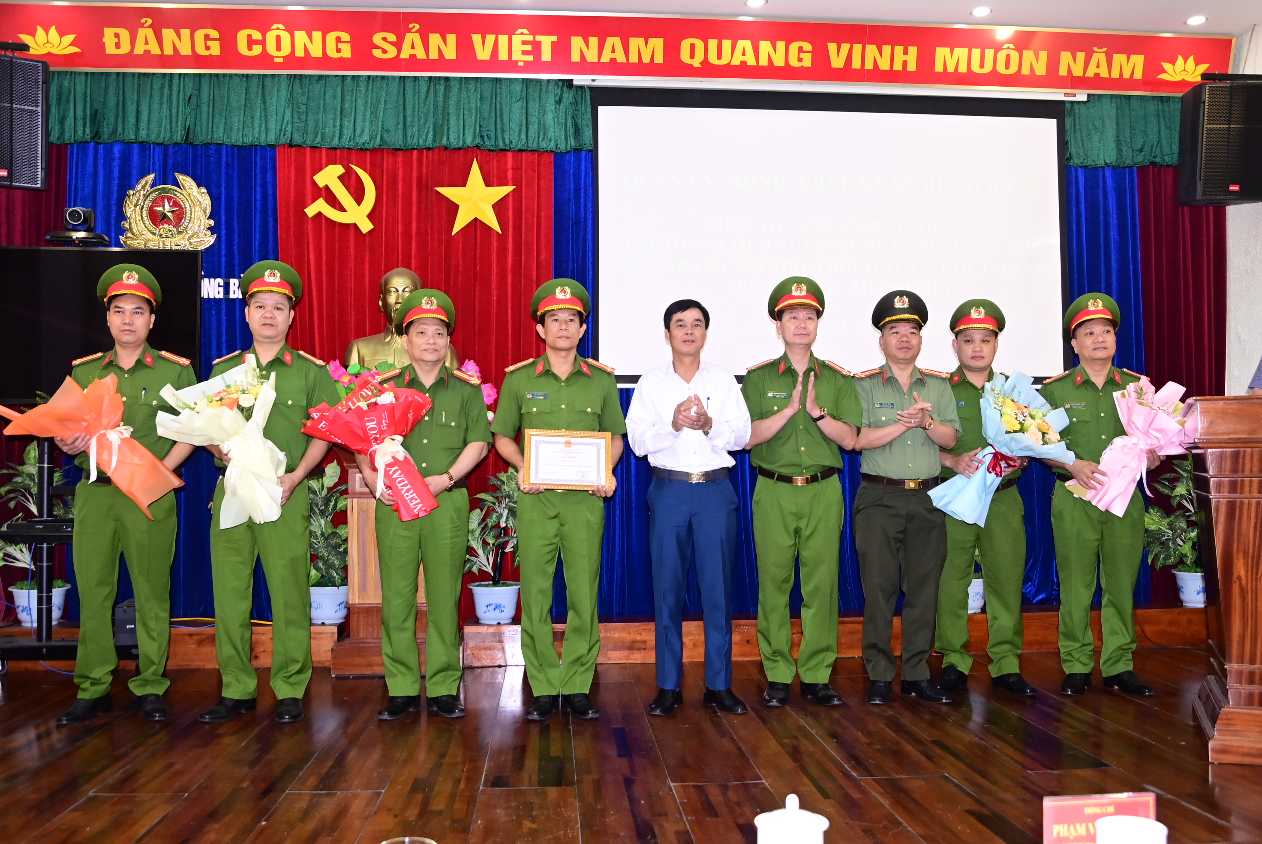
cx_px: 631
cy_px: 422
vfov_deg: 42.4
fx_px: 1088
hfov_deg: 60.2
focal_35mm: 31
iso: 2000
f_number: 6.3
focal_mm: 21
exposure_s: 1/200
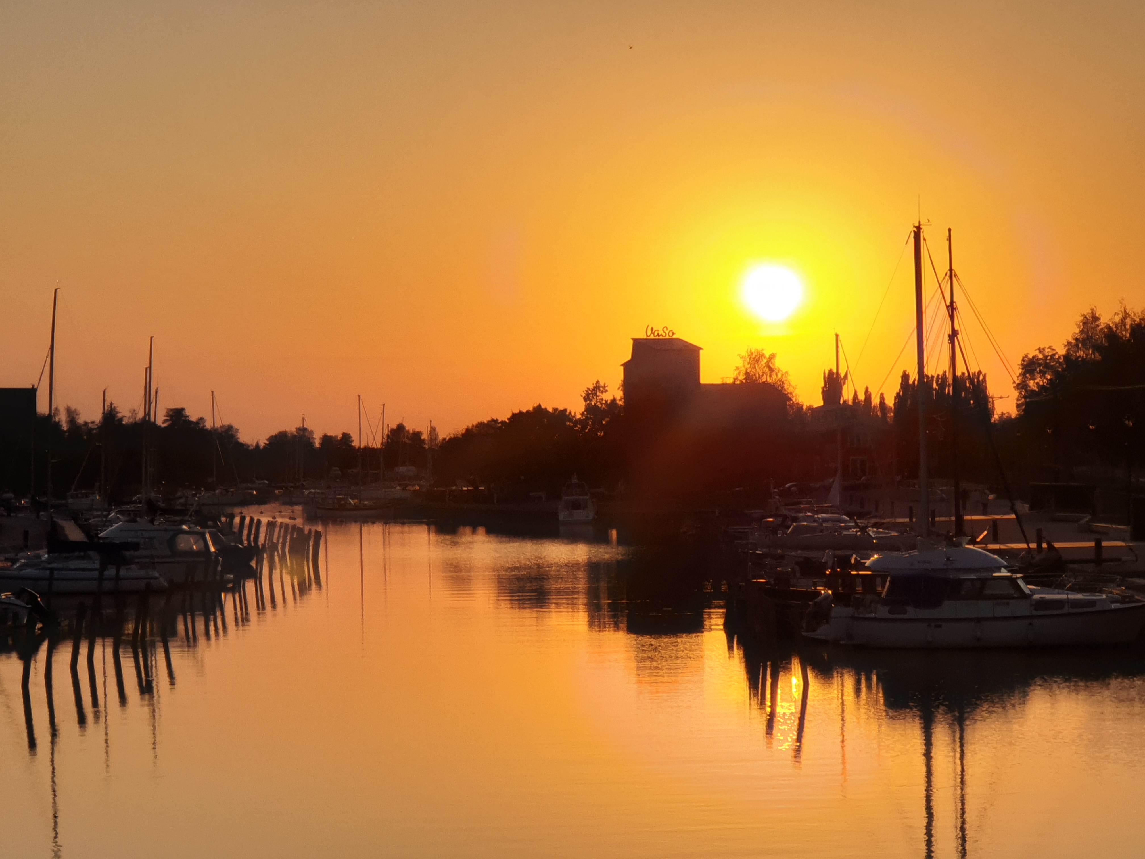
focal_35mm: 52
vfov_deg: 28.0
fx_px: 1720
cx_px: 572
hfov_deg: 36.8
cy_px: 430
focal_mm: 6
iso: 100
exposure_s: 1/1965
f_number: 2.4
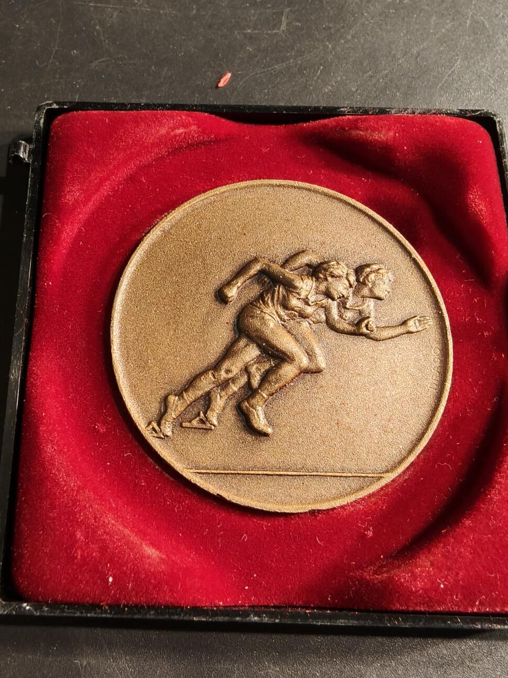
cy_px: 419
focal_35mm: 32
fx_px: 626
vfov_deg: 56.2
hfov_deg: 44.0
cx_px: 291
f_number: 2
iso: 200
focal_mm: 2.32
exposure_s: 1/83.5
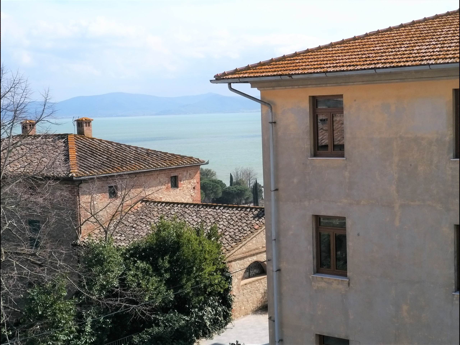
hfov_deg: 36.8
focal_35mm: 52
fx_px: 691
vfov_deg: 28.0
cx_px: 230
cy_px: 172
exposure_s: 1/991
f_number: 2.4
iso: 40
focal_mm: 5.54
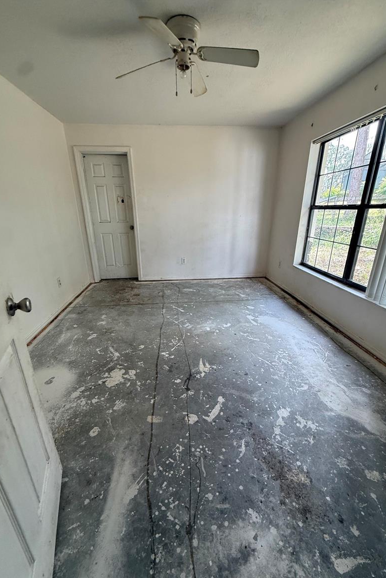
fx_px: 241
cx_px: 193
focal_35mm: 15
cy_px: 296
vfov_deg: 100.4
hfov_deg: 77.3
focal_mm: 2.22
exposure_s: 1/120
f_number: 2.2
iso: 160
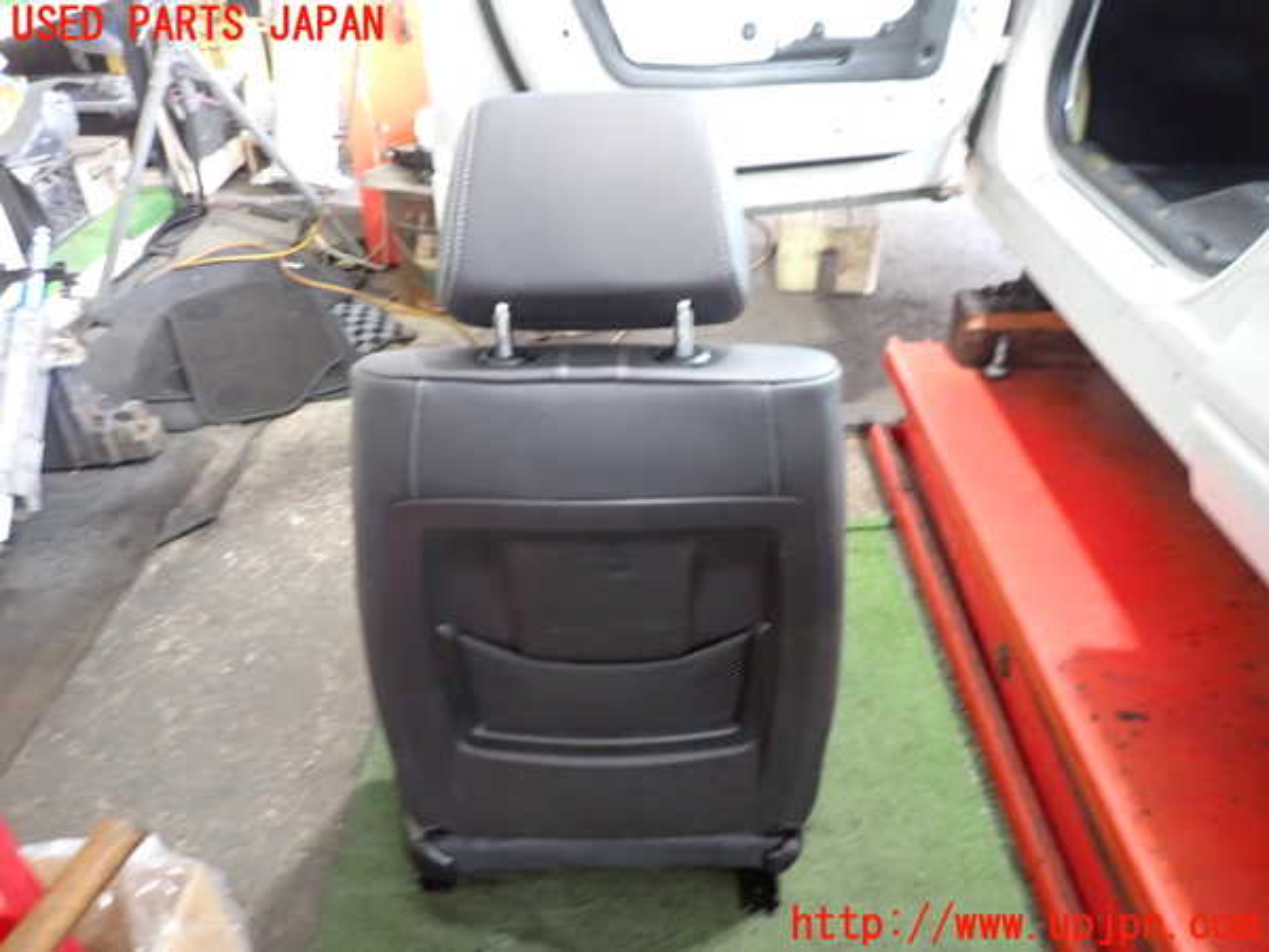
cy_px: 476
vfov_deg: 54.9
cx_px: 634
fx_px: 916
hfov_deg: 69.4
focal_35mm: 25
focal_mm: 4.5
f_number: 2
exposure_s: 1/30
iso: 800
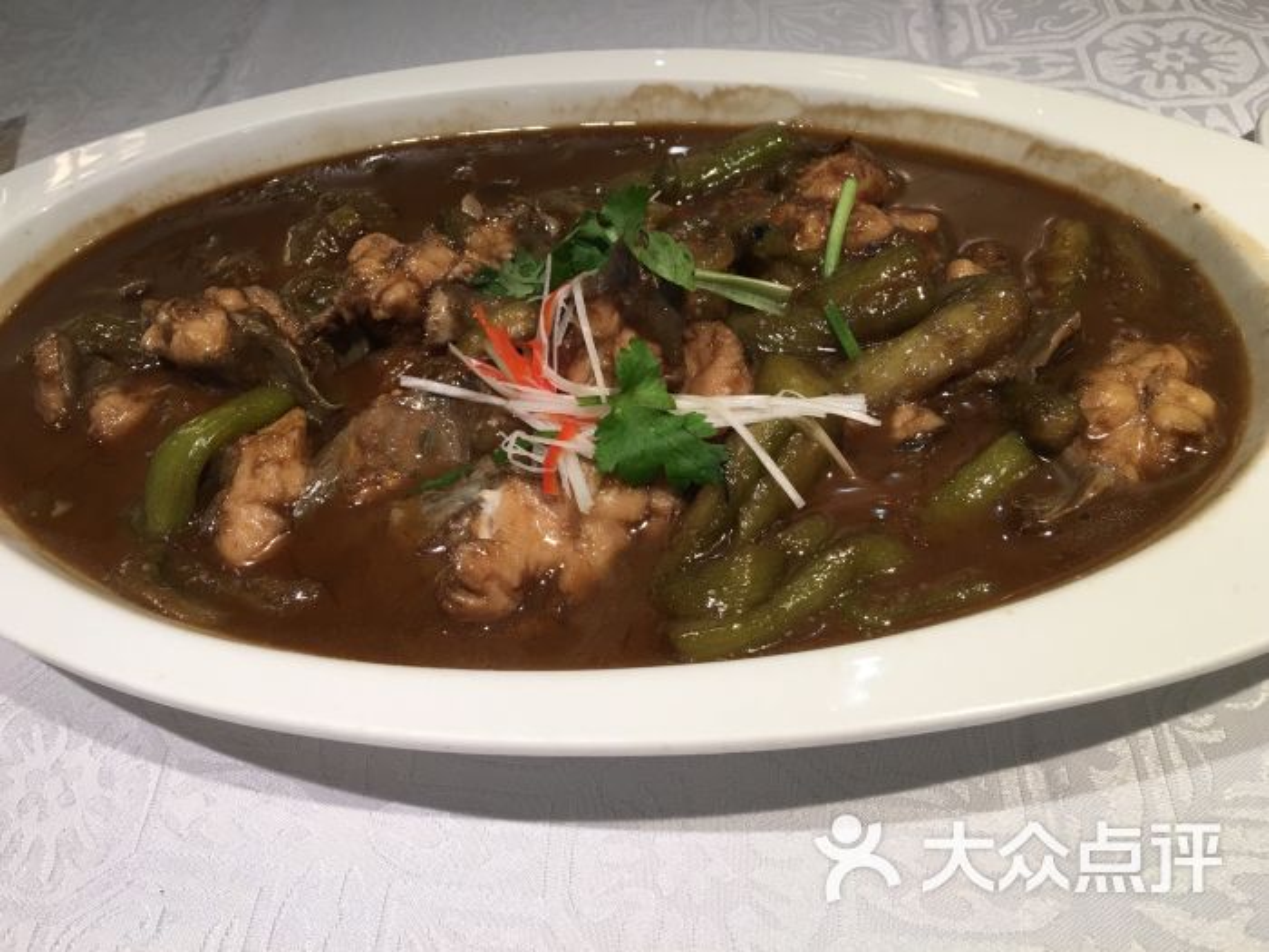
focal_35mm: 29
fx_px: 1063
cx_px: 634
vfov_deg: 48.2
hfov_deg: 61.7
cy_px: 476
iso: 25
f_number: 2.2
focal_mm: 4.15
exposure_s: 1/33
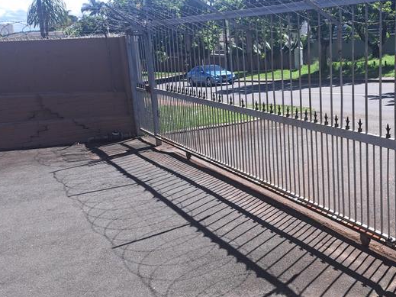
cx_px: 283
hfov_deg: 48.7
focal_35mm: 37
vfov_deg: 38.5
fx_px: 423
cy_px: 120
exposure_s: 1/416
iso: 50
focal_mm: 5.23
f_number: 1.8
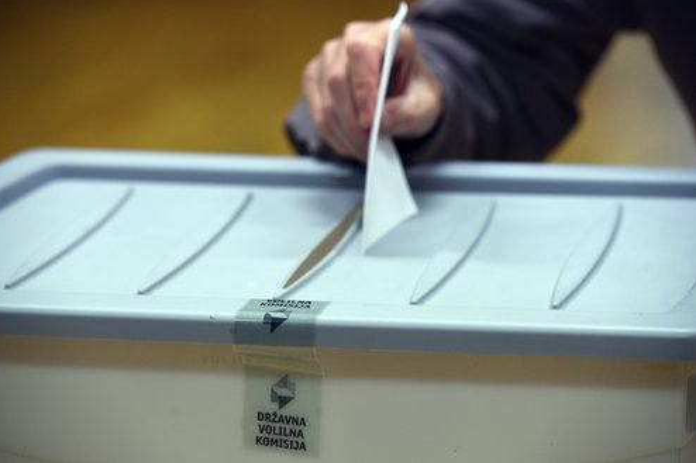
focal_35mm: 167
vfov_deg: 8.2
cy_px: 230
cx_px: 347
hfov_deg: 12.3
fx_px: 3227
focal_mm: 165
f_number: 4.5
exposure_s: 1/125
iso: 1600
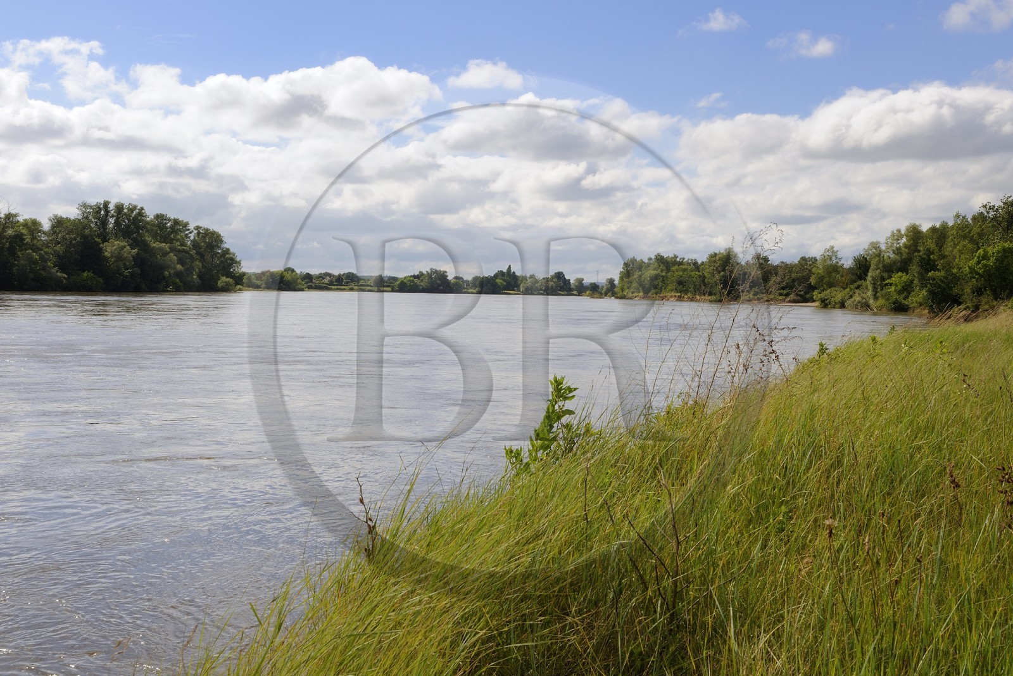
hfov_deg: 46.4
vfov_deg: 31.9
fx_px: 1182
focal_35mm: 42
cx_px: 506
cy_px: 338
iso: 200
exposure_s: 1/125
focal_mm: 42
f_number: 18
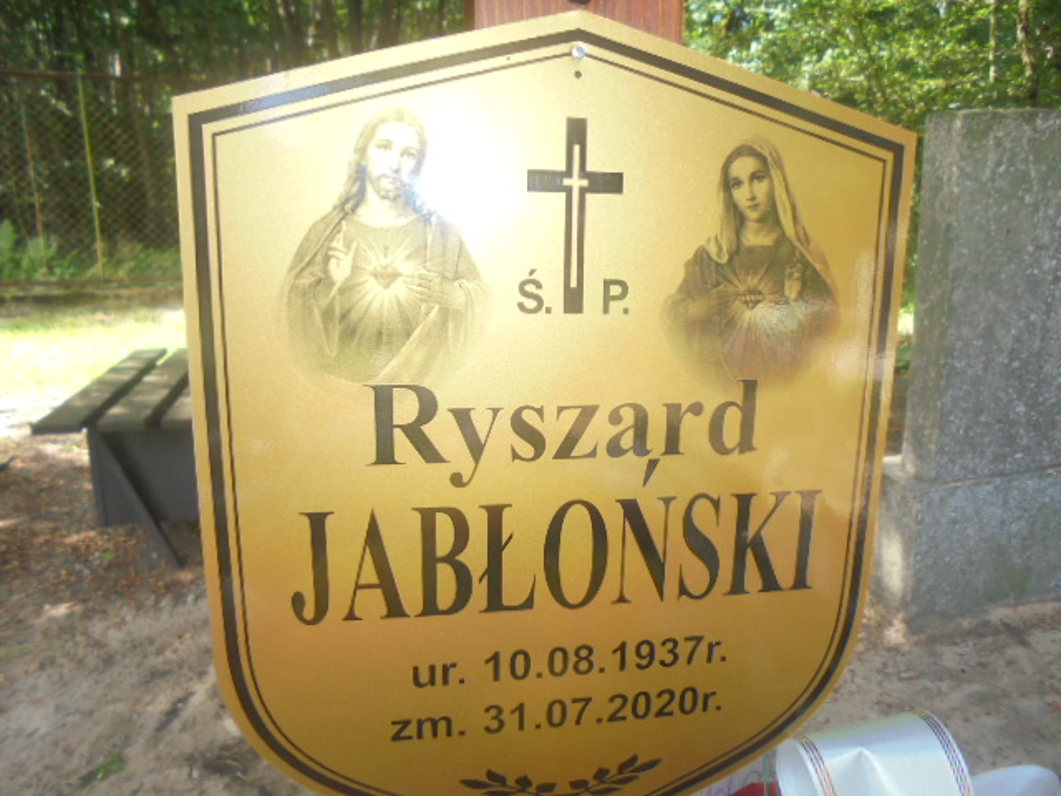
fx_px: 797
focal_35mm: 26
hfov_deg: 67.3
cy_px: 398
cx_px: 530
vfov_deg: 53.1
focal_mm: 4.6
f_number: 3.5
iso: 100
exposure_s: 1/60
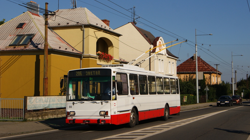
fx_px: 580
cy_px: 58
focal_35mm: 88
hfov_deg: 24.3
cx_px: 124
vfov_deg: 13.8
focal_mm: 55
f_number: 9
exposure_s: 1/1000
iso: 200
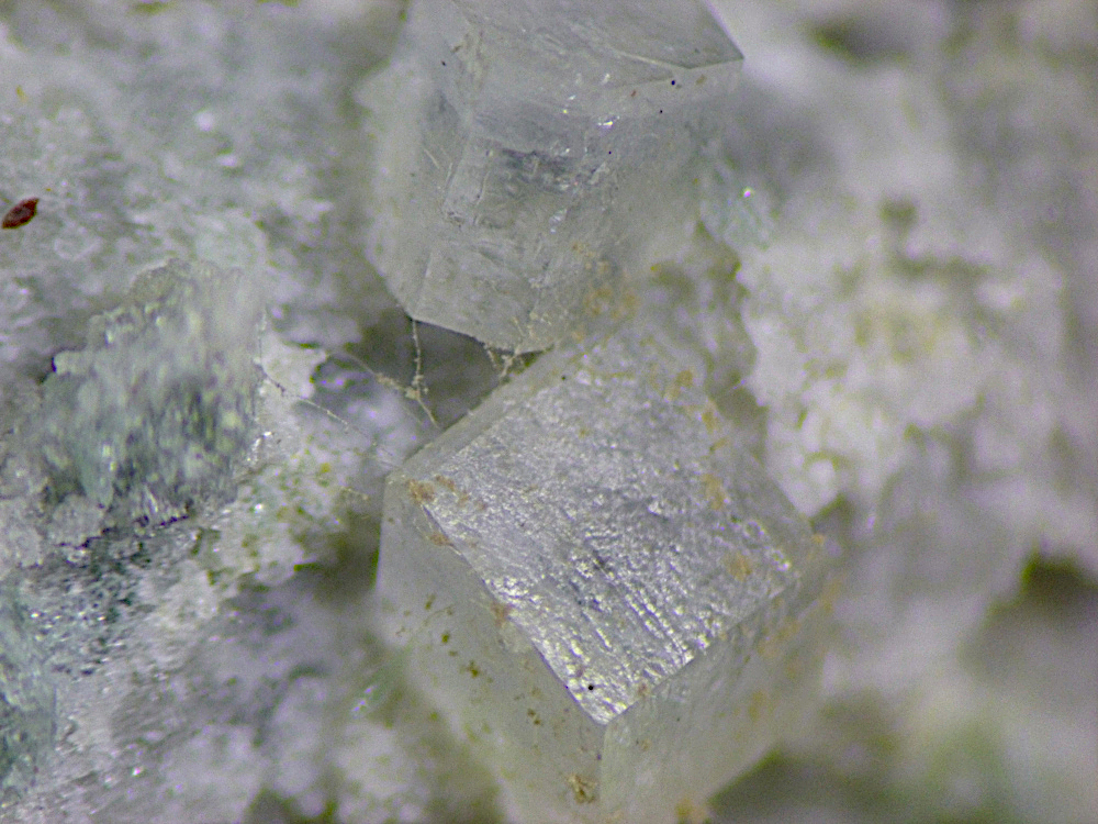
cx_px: 549
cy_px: 412
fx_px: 3172
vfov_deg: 14.8
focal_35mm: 100
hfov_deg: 19.6
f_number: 5.7
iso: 200
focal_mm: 18
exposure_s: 1/125
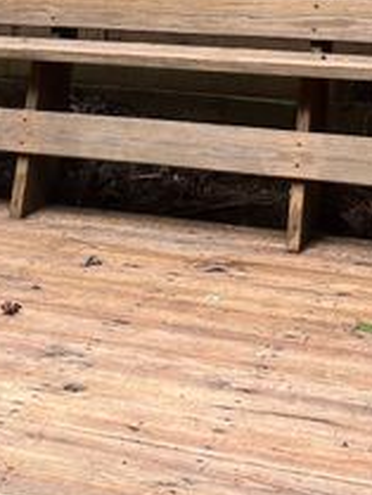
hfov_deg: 17.6
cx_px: 69
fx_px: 1188
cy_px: -167
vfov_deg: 21.1
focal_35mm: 83
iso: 40
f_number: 1.6
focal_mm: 5.1
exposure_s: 1/155
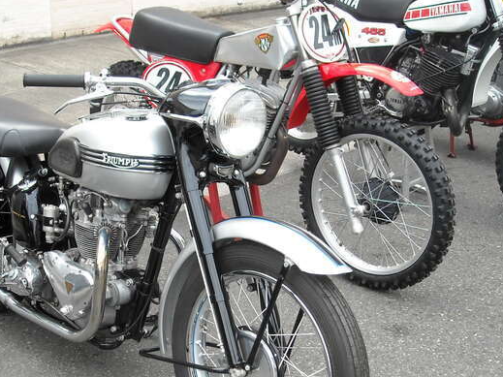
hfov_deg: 35.2
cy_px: 257
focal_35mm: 54
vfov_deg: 26.8
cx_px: 168
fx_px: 784
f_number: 2.8
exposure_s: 1/239
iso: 64
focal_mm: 5.7
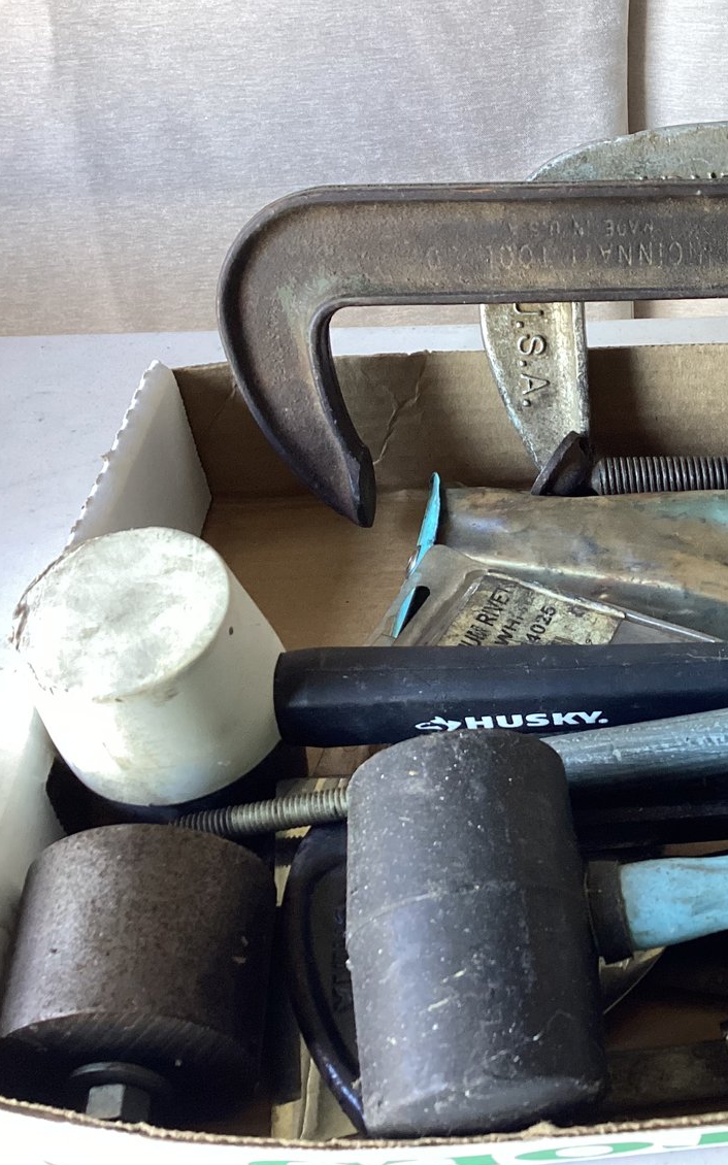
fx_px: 1397
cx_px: 709
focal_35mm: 44
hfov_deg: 27.7
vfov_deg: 45.3
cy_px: 584
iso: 160
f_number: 2.4
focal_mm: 3.3
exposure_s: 1/60
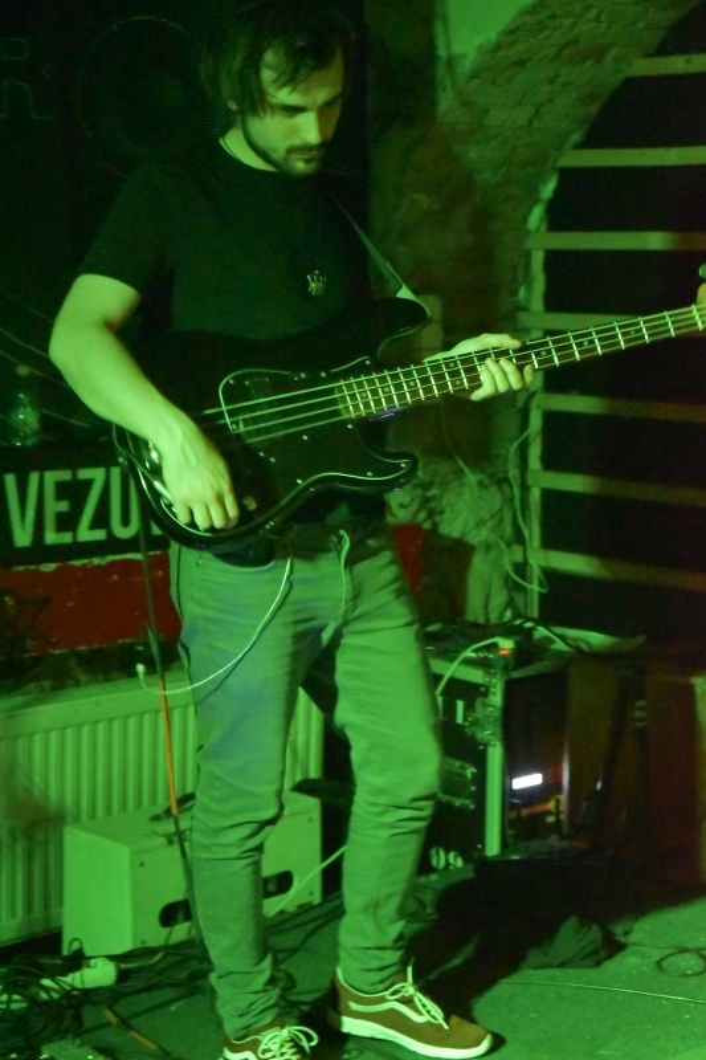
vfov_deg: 29.9
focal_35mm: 68
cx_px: 353
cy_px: 530
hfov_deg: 20.2
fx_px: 1986
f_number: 4.8
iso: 6400
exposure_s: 1/20
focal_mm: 45
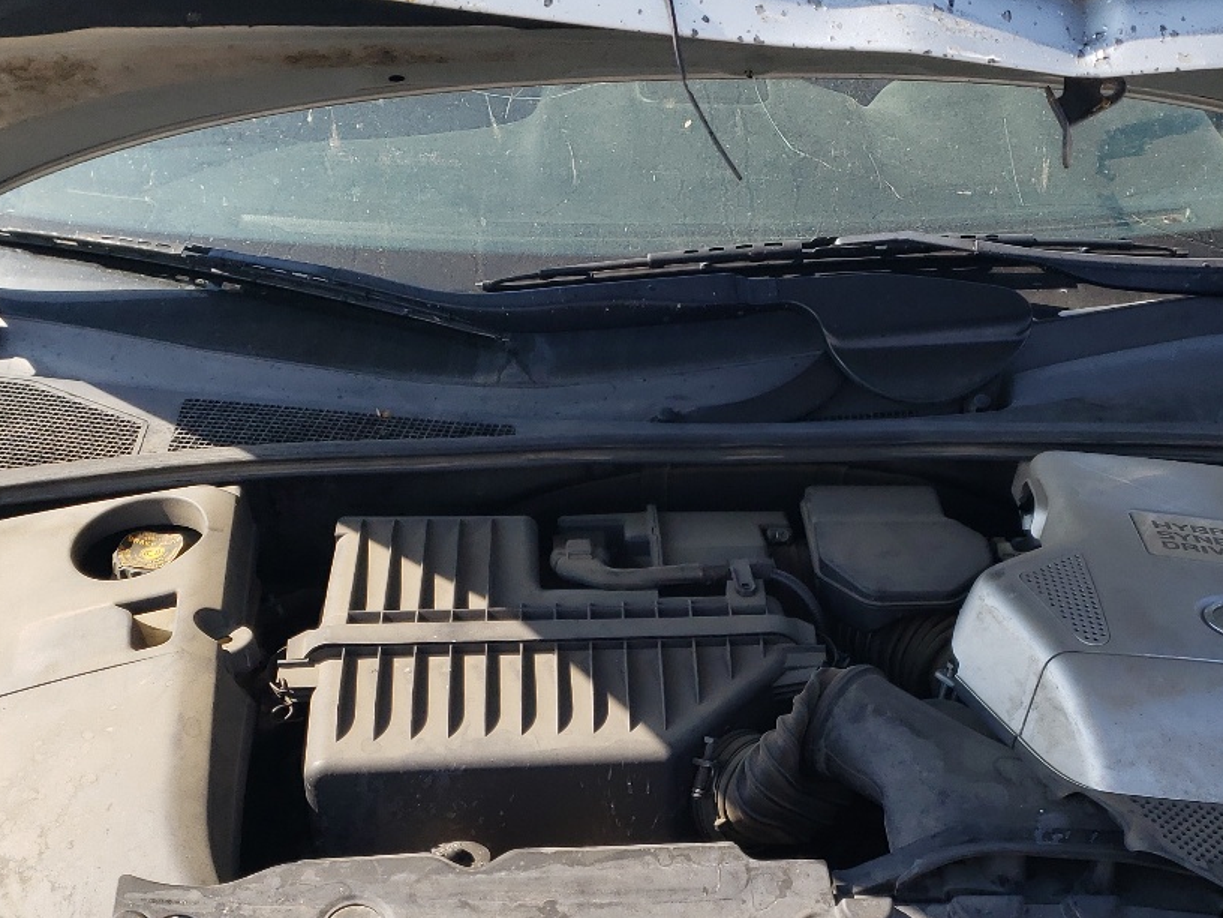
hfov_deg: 37.3
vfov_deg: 27.8
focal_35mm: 51
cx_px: 760
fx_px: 1802
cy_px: 771
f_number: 1.5
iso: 50
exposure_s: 1/1429
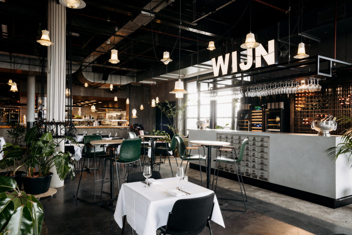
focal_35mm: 26
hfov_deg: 69.4
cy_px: 118
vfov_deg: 49.6
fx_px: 254
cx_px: 176
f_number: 13
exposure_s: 1/8
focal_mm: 26
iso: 250
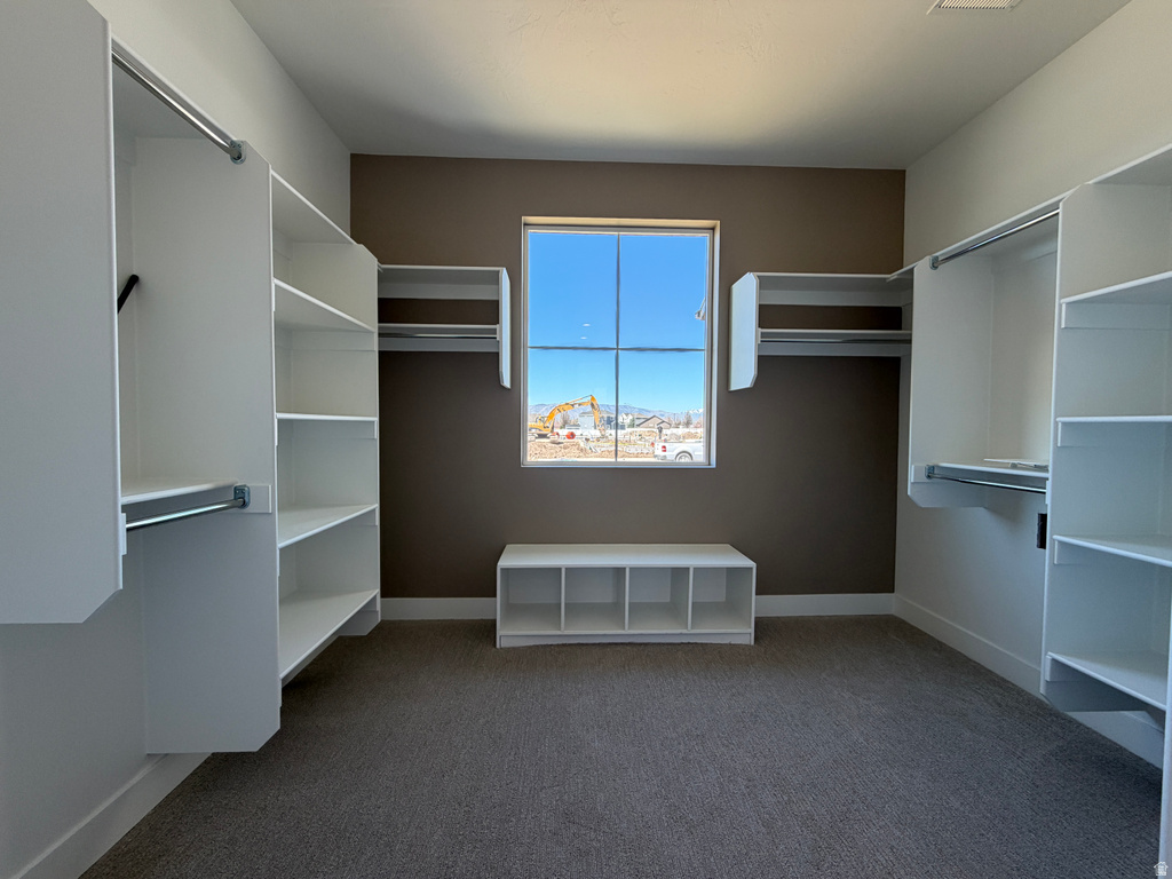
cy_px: 440
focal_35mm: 14
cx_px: 586
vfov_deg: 85.7
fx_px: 474
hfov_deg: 102.1
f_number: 2.2
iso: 100
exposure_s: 1/120
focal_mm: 2.22
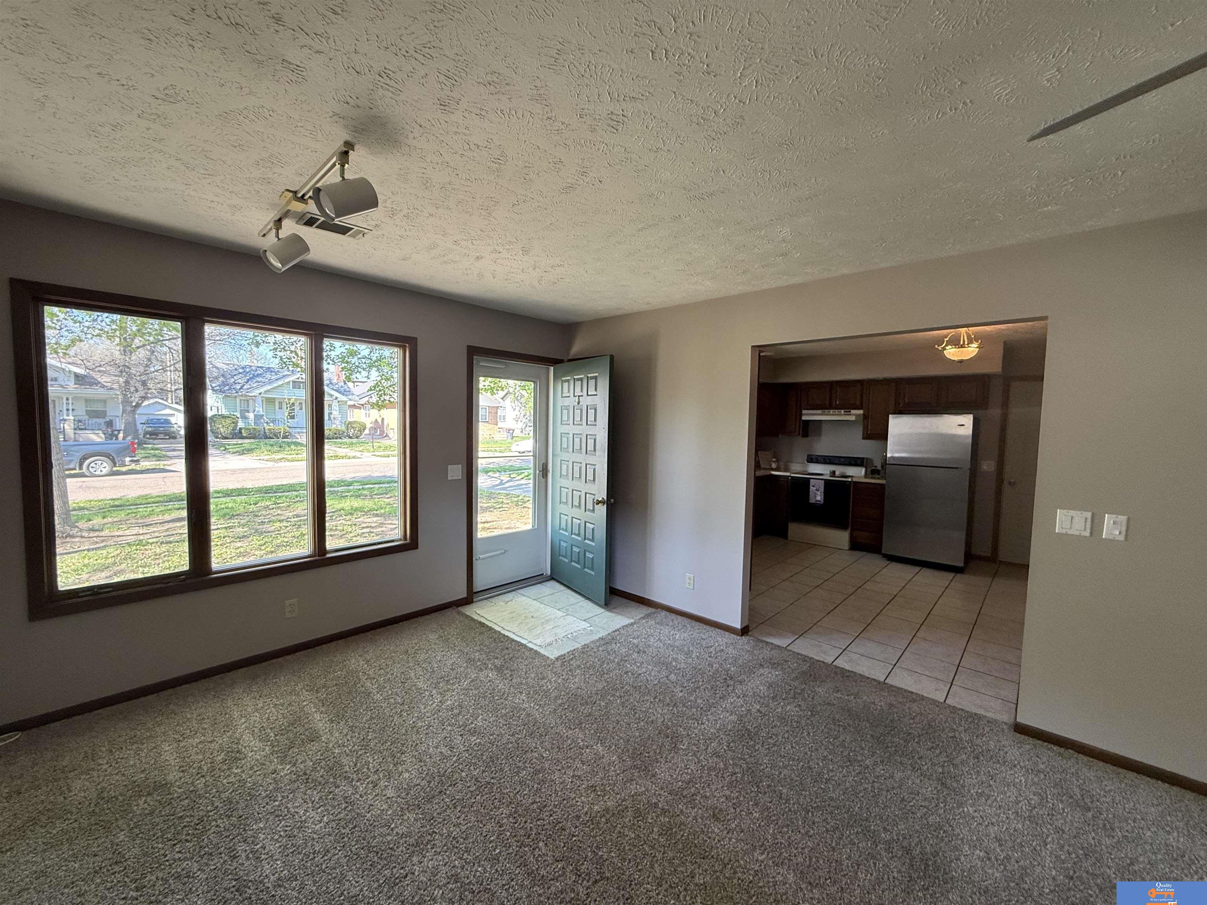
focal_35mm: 14
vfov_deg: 85.7
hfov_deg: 102.1
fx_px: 488
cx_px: 604
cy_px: 452
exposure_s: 1/120
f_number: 2.2
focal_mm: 2.22
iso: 200
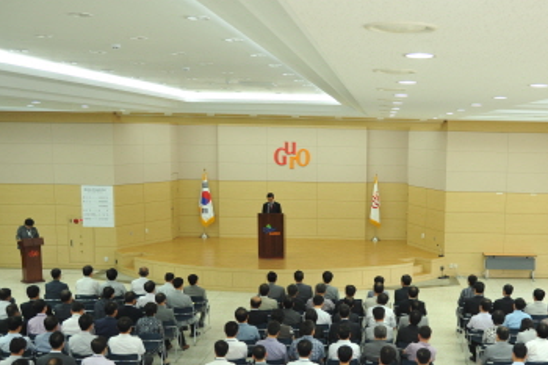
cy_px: 240
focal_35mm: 48
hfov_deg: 40.3
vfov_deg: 27.9
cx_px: 390
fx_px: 730
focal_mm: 28
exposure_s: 1/125
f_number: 4
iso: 1000
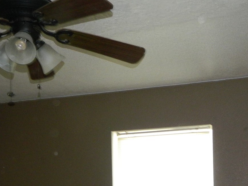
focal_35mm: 55
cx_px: 128
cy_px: 204
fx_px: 394
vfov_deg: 24.8
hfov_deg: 34.9
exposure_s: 1/40
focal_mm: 4.5
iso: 200
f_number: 3.1
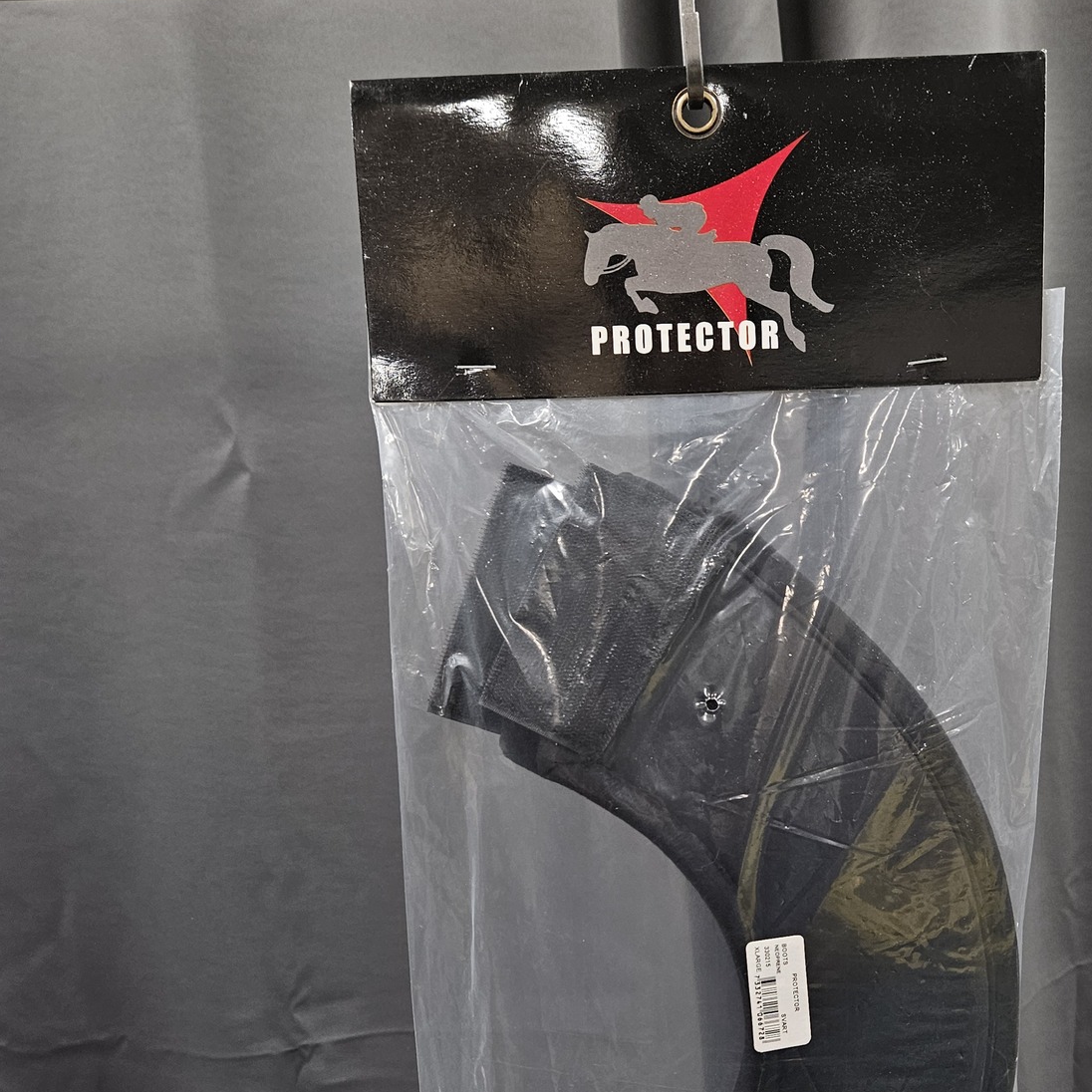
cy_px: 756
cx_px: 716
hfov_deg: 43.3
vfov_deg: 43.0
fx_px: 1356
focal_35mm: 38
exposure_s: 1/100
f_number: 1.8
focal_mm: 5.4
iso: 200
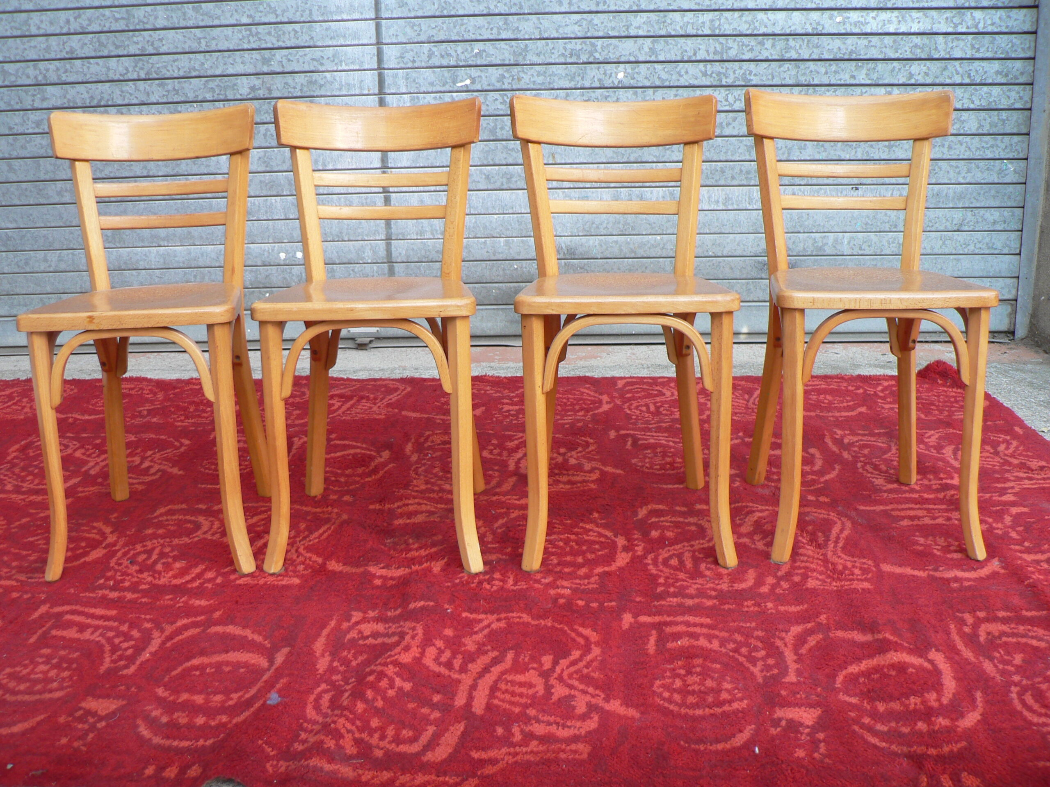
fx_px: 1092
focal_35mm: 36
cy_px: 394
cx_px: 525
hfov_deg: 51.4
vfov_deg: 39.7
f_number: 2.8
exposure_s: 1/60
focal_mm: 6
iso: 80
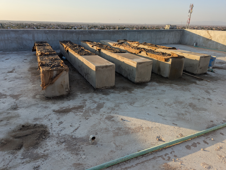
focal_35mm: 24
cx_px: 113
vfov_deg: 56.9
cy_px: 85
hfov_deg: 71.5
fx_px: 157
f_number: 1.85
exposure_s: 1/781
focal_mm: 6.81
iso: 28
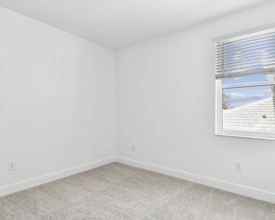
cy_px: 112
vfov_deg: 68.1
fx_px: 163
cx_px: 150
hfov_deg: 80.2
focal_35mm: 20
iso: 100
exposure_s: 1/25
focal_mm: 11.5
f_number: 7.1
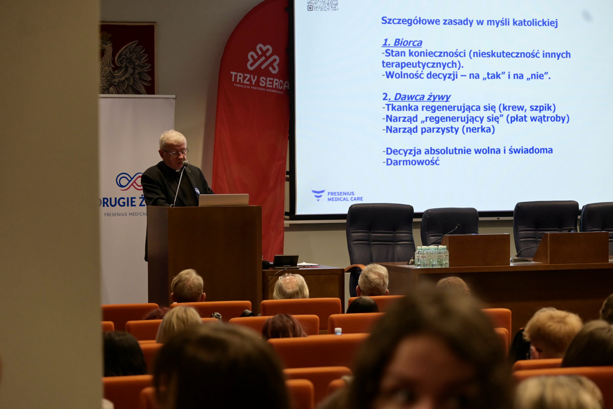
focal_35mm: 117
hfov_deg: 17.5
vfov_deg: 11.7
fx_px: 1992
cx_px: 306
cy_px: 204
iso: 1000
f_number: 4.8
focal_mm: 78
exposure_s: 1/60
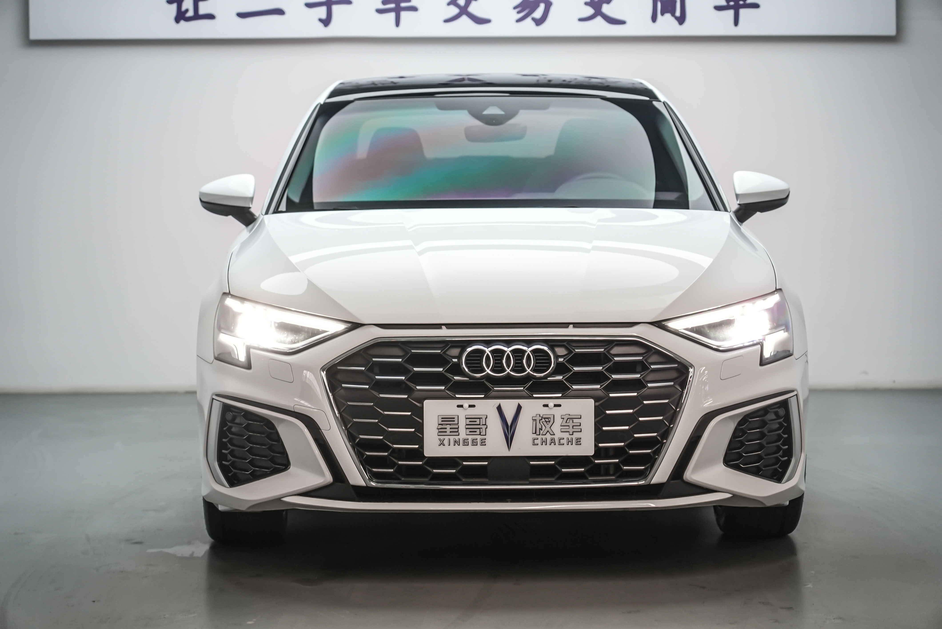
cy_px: 314
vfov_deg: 15.6
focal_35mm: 88
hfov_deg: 23.1
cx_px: 471
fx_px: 2304
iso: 2000
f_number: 4
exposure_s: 1/100
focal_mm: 88
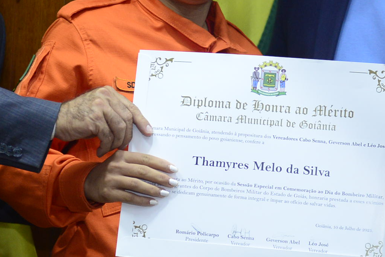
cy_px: 55
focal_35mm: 182
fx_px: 1947
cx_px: 238
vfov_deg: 7.5
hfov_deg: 11.3
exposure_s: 1/125
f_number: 4
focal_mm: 62
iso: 2000
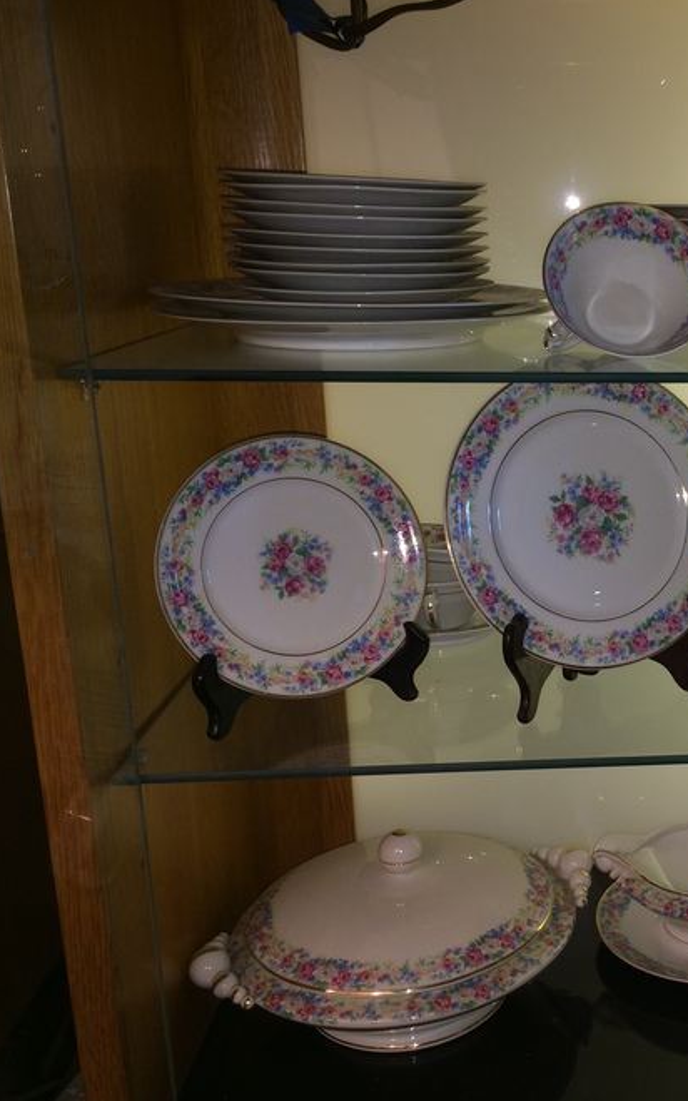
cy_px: 559
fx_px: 1260
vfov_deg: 47.2
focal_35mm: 42
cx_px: 716
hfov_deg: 28.3
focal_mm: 4.15
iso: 40
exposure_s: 1/30
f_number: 2.2
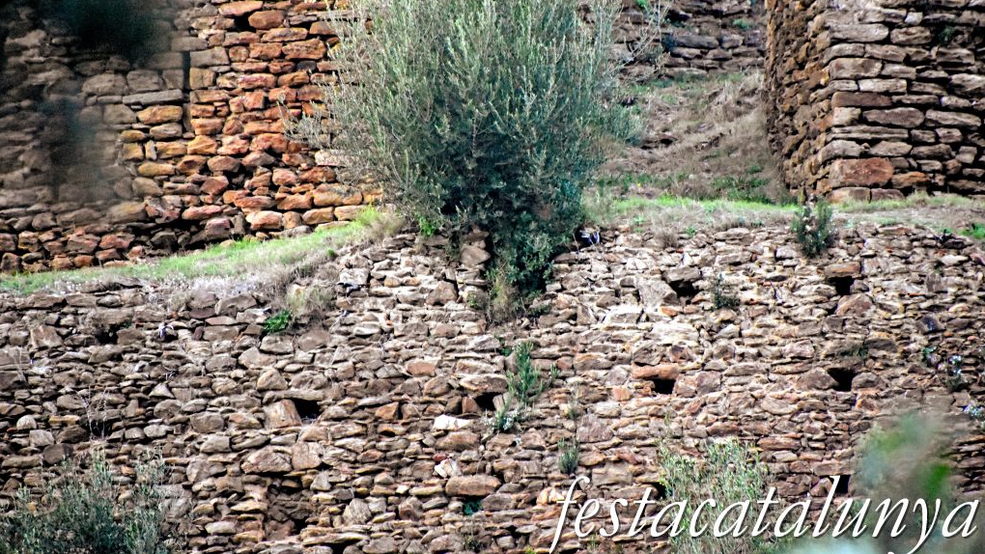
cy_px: 233
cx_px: 492
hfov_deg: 4.6
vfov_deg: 2.6
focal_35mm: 473
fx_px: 12355
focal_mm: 300
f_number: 7.1
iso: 8000
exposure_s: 1/800
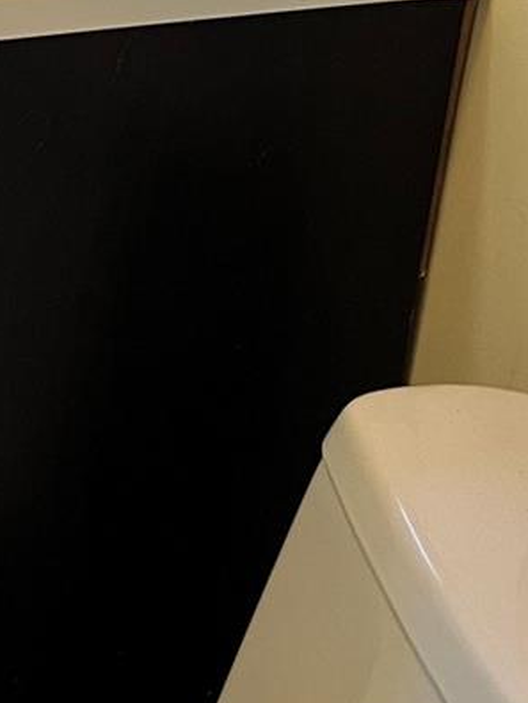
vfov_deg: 16.2
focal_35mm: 101
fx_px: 2051
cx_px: -153
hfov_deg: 14.1
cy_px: -587
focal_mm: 5.1
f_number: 1.6
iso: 125
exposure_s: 1/60
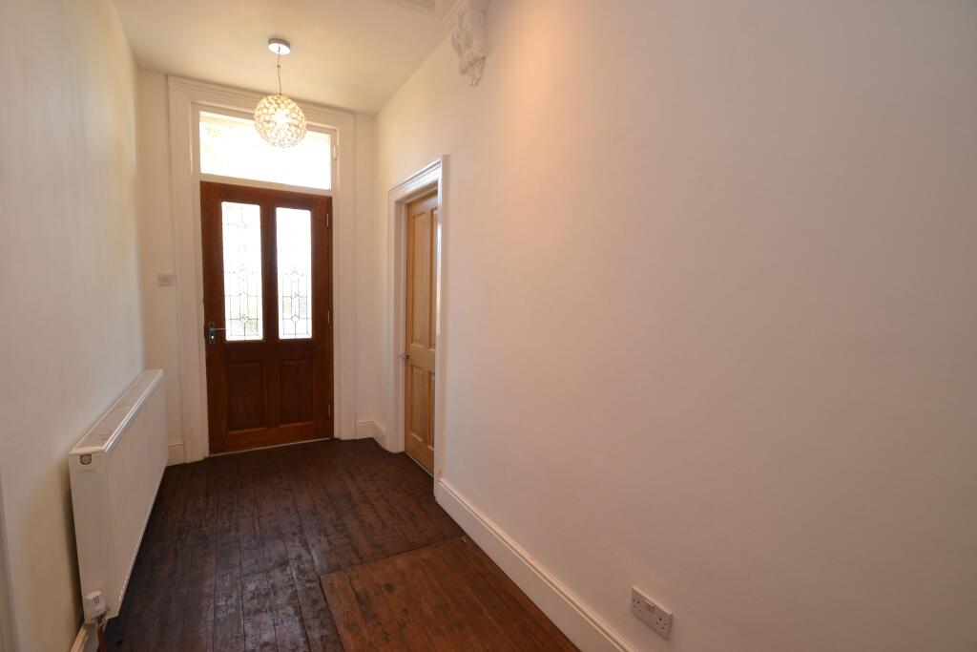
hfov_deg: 100.4
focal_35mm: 15
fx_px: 407
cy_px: 326
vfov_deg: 77.3
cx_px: 488
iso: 400
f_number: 4.5
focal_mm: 10
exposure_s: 1/80
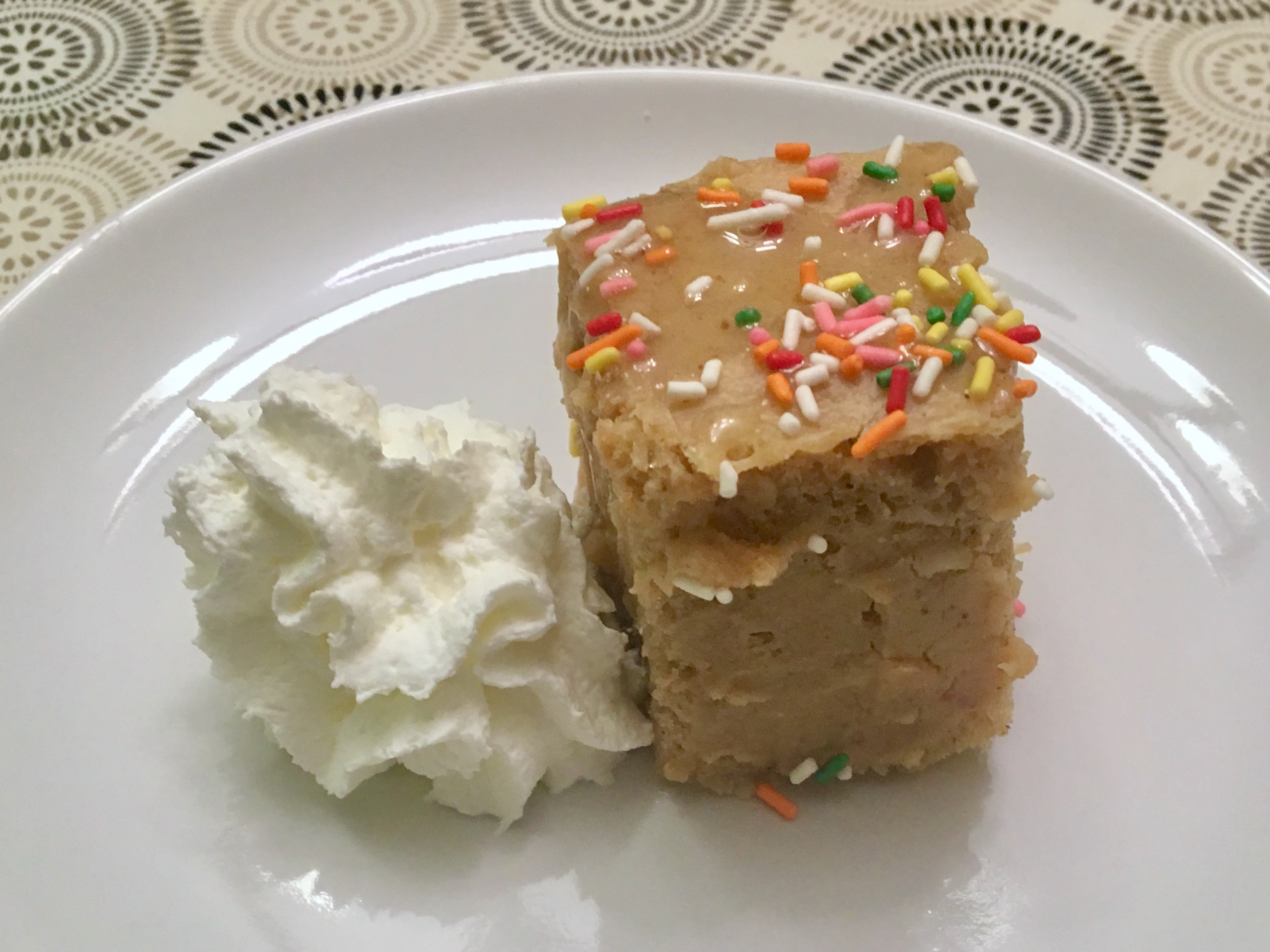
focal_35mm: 29
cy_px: 476
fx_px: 1064
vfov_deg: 48.2
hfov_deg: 61.7
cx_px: 635
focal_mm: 4.15
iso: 80
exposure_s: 1/30
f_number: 2.2
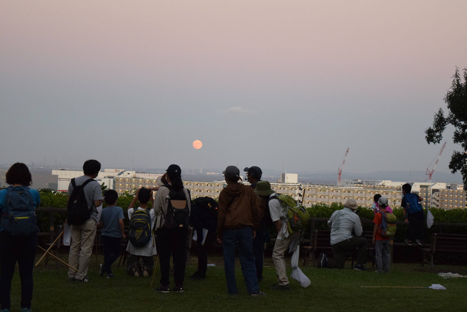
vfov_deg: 16.6
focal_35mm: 82
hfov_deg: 24.6
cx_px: 234
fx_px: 1071
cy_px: 156
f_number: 5.6
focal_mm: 55
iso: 2000
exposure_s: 1/125
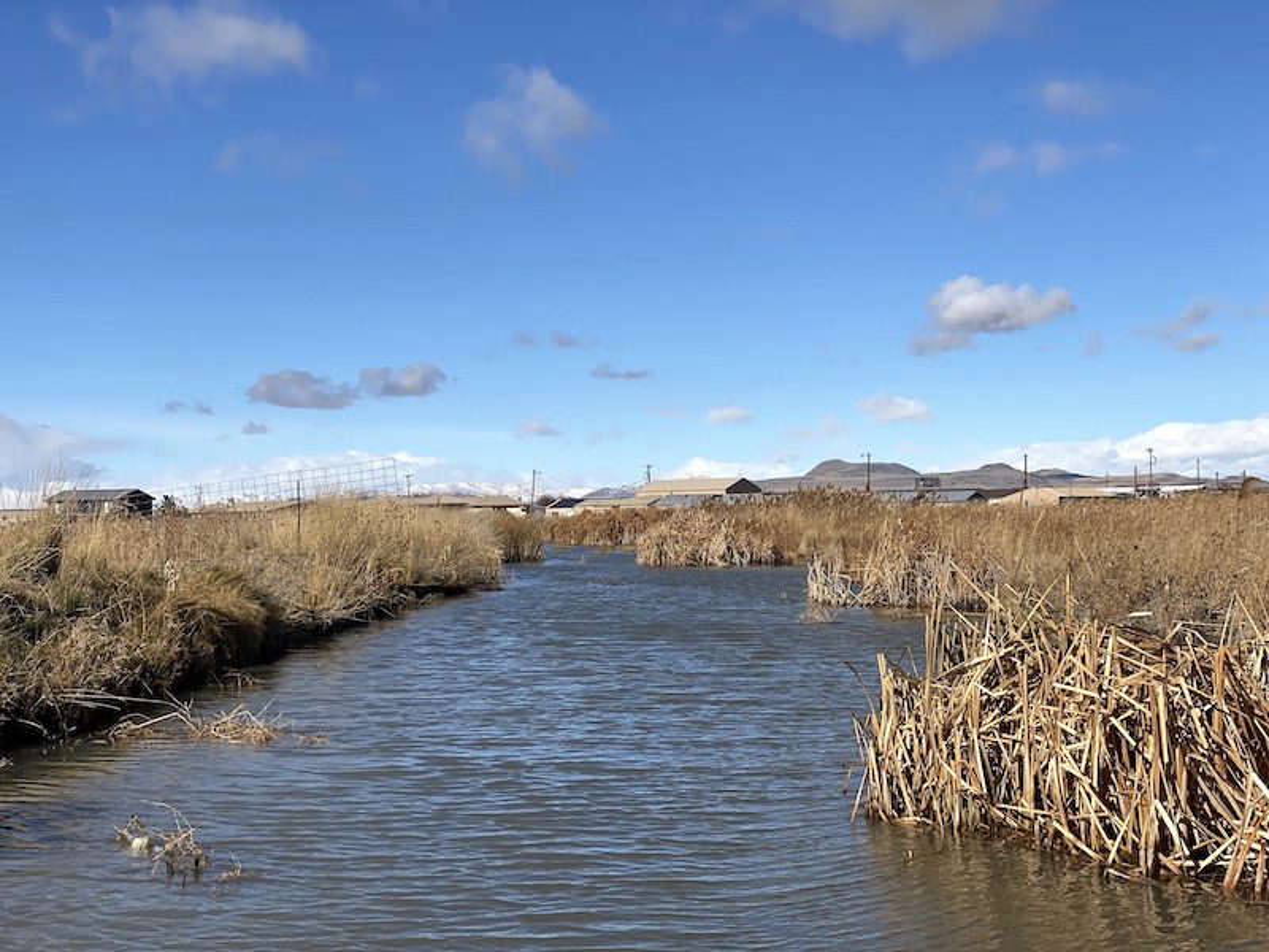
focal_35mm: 52
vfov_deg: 28.0
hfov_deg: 36.8
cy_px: 476
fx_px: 1906
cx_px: 634
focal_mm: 6
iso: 20
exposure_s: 1/2660
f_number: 2
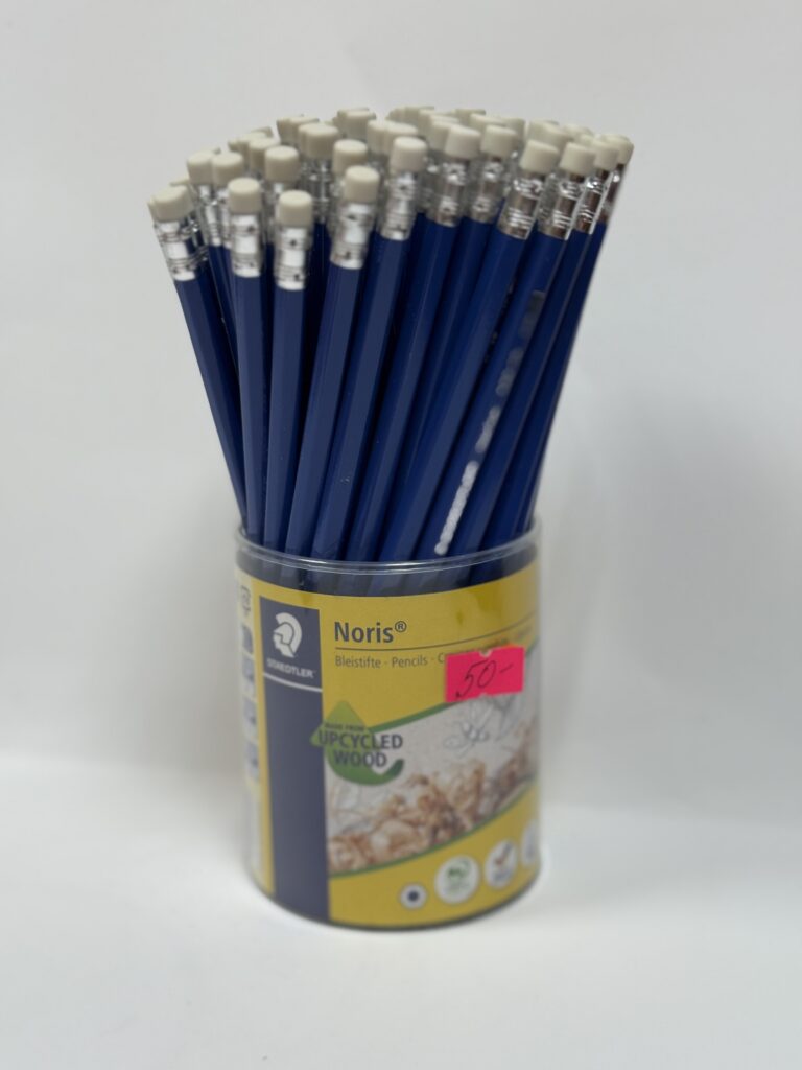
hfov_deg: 30.3
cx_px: 401
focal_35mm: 48
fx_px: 1483
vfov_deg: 39.7
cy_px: 535
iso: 64
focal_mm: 6.76
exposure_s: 1/100
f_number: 1.78
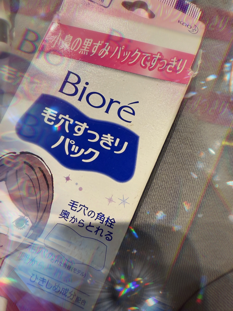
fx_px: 215
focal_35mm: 24
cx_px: 116
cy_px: 156
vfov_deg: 71.6
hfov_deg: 56.8
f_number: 2.2
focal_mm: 2.22
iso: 320
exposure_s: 1/100
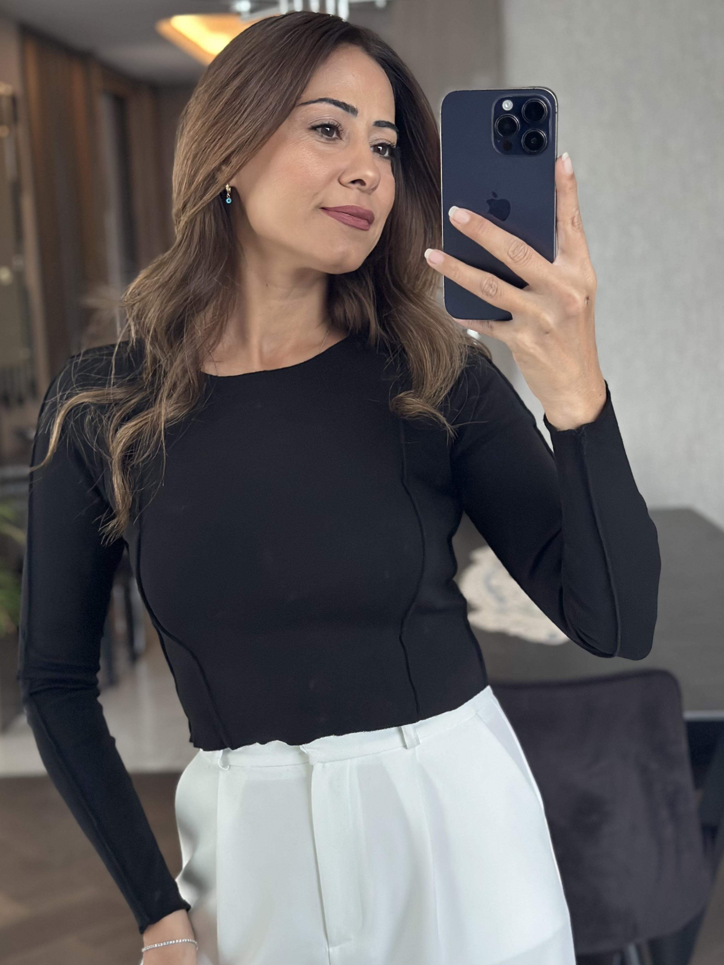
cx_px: 331
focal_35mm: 56
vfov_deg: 34.3
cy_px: 479
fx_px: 1562
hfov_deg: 26.1
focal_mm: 6.86
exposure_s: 1/33
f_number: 1.78
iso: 500
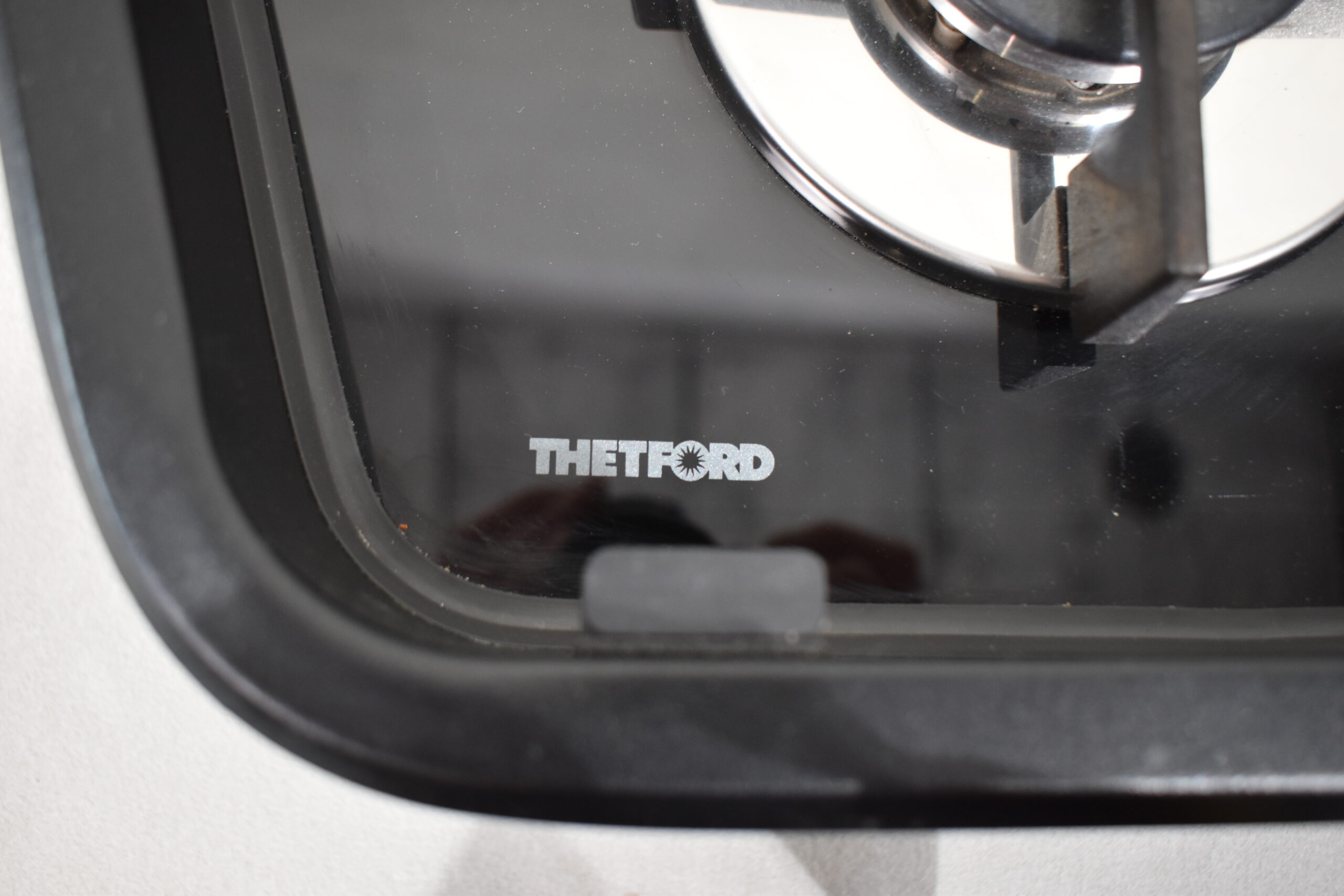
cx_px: 672
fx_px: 1288
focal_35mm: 34
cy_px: 448
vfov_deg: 38.4
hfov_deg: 55.1
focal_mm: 23
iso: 900
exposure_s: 1/60
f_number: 4
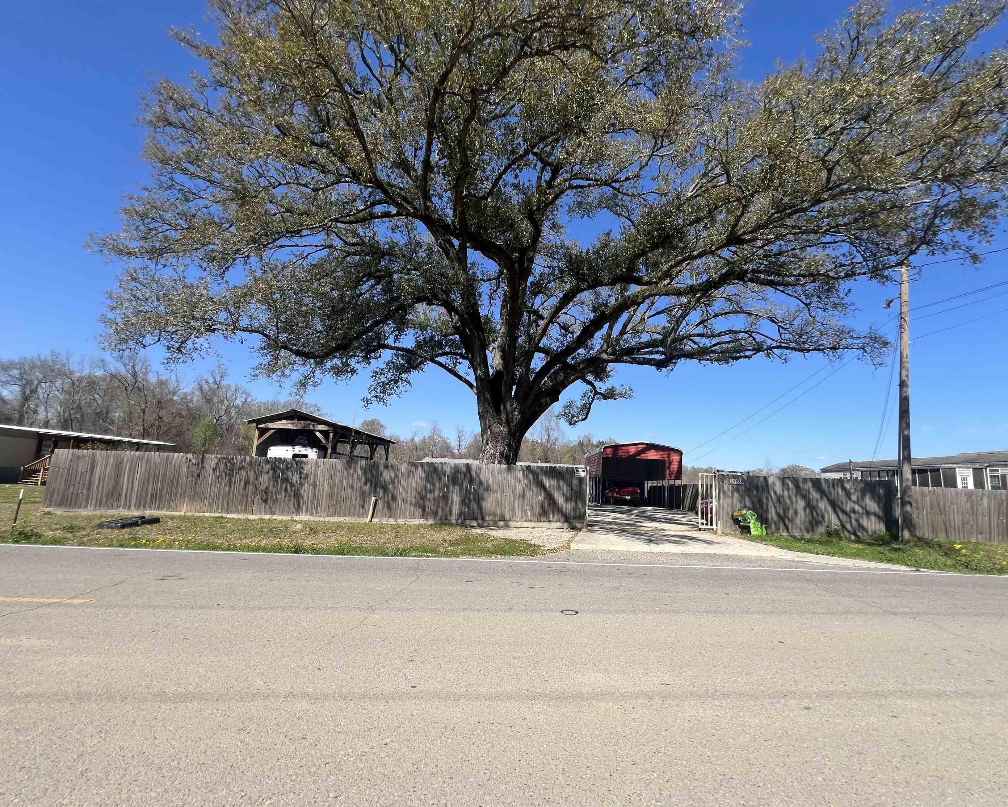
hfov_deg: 100.5
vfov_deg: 88.0
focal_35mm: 14
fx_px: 418
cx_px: 546
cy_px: 416
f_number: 1.8
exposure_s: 1/1468
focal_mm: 1.57
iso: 32
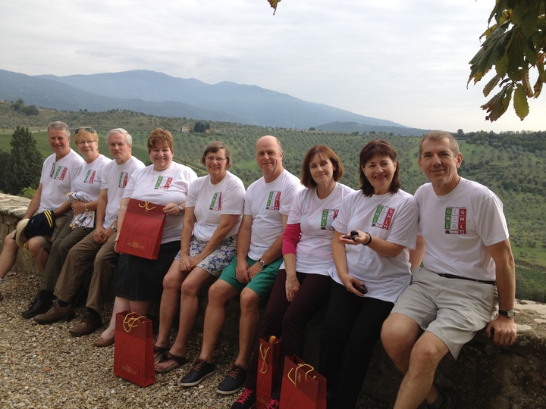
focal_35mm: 35
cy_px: 204
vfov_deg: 40.7
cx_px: 273
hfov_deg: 52.6
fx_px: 552
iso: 50
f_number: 2.4
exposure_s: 1/1022
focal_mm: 4.28
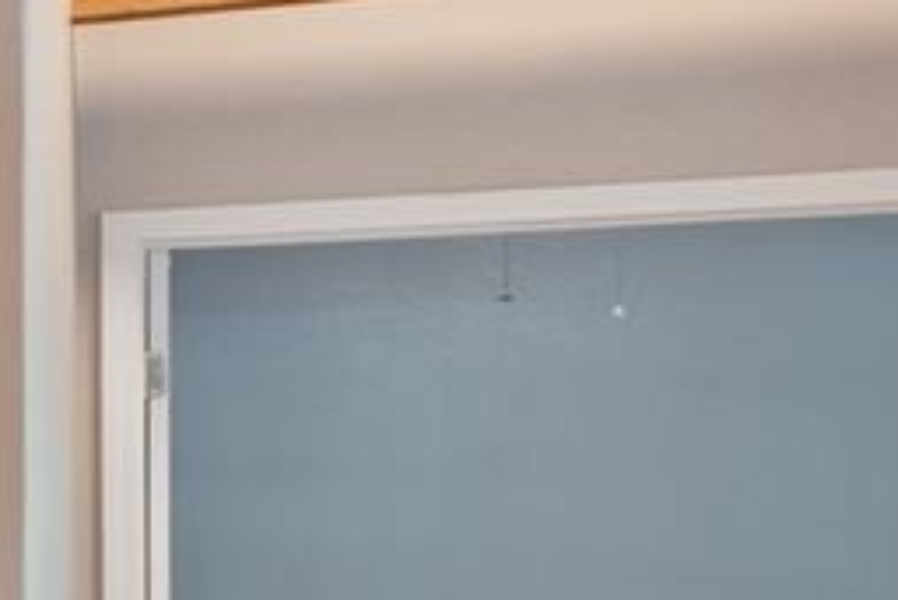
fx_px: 2995
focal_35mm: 120
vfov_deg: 11.3
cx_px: -1821
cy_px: 596
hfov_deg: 10.9
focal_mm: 15
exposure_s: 1/1.25
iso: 400
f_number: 8
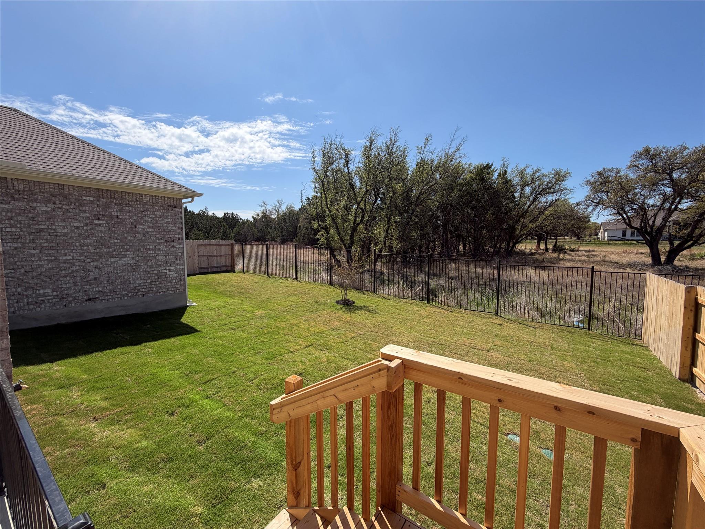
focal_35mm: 14
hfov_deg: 102.1
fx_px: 285
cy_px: 264
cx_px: 352
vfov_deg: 85.7
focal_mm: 2.22
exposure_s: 1/985
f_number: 2.2
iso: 20
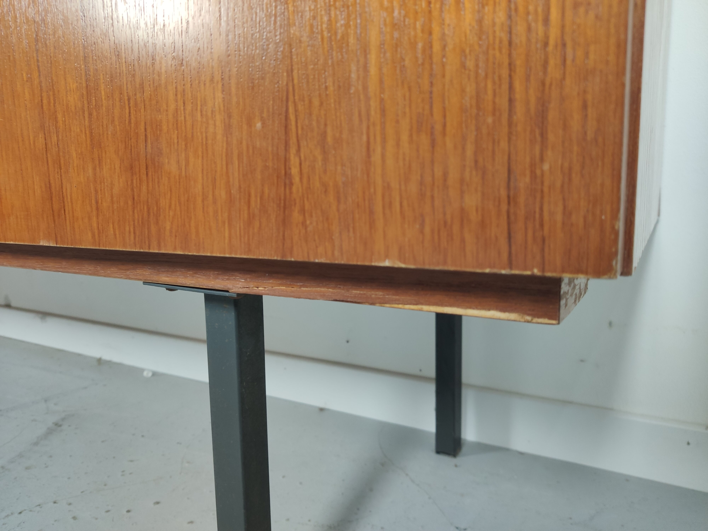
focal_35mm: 26
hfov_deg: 67.3
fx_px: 532
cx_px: 354
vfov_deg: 53.1
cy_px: 266
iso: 238
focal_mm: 4.75
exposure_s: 1/100
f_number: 1.75
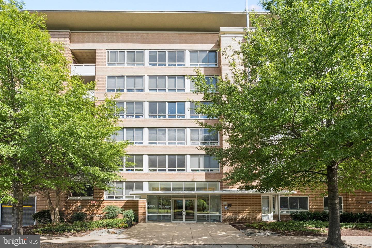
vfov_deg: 73.7
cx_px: 186
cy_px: 124
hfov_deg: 96.7
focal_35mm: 16
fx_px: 165
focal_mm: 16
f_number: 9
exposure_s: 1/640
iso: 800
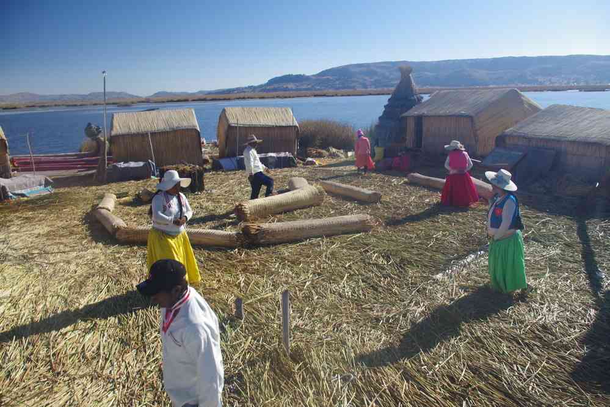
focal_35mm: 30
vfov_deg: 43.6
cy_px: 204
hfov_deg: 61.9
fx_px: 508
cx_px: 305
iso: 200
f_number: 11
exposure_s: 1/80
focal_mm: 20
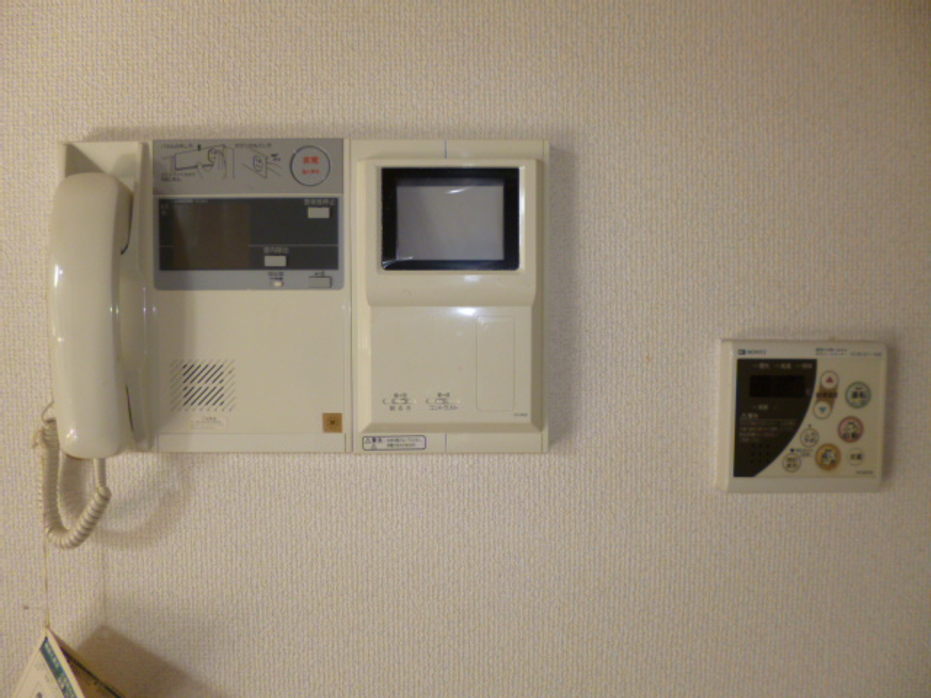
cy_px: 349
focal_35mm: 24
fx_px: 645
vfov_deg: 56.8
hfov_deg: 71.6
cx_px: 466
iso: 125
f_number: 2.5
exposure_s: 1/60
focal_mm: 4.3
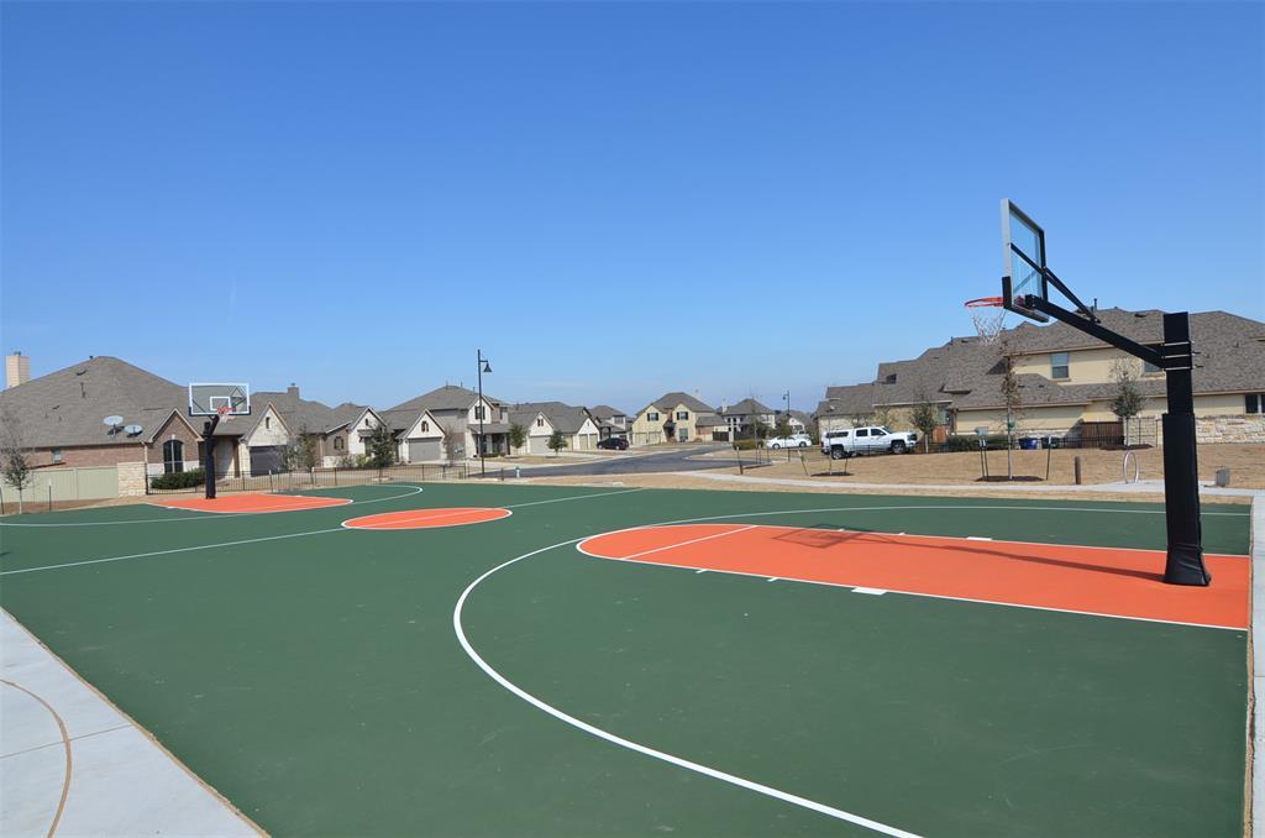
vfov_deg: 63.0
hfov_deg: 85.5
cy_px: 419
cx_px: 632
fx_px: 684
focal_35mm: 20
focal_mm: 13
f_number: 8
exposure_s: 1/250
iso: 100
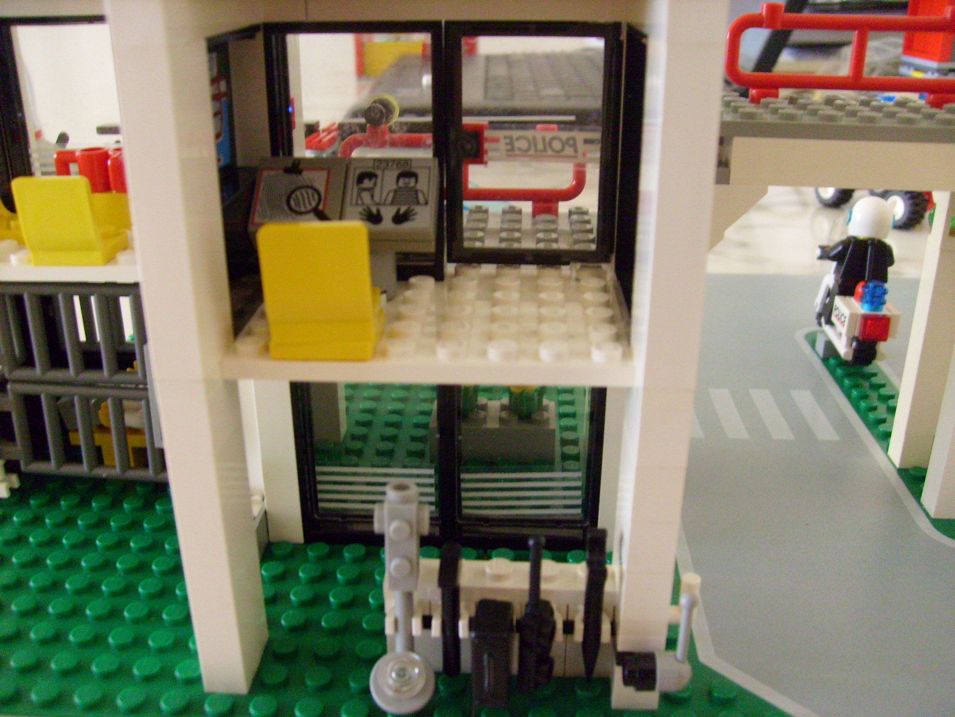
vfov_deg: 40.7
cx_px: 478
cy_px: 358
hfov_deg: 52.6
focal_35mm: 35
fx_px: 966
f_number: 2.8
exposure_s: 1/10
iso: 200
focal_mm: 5.8
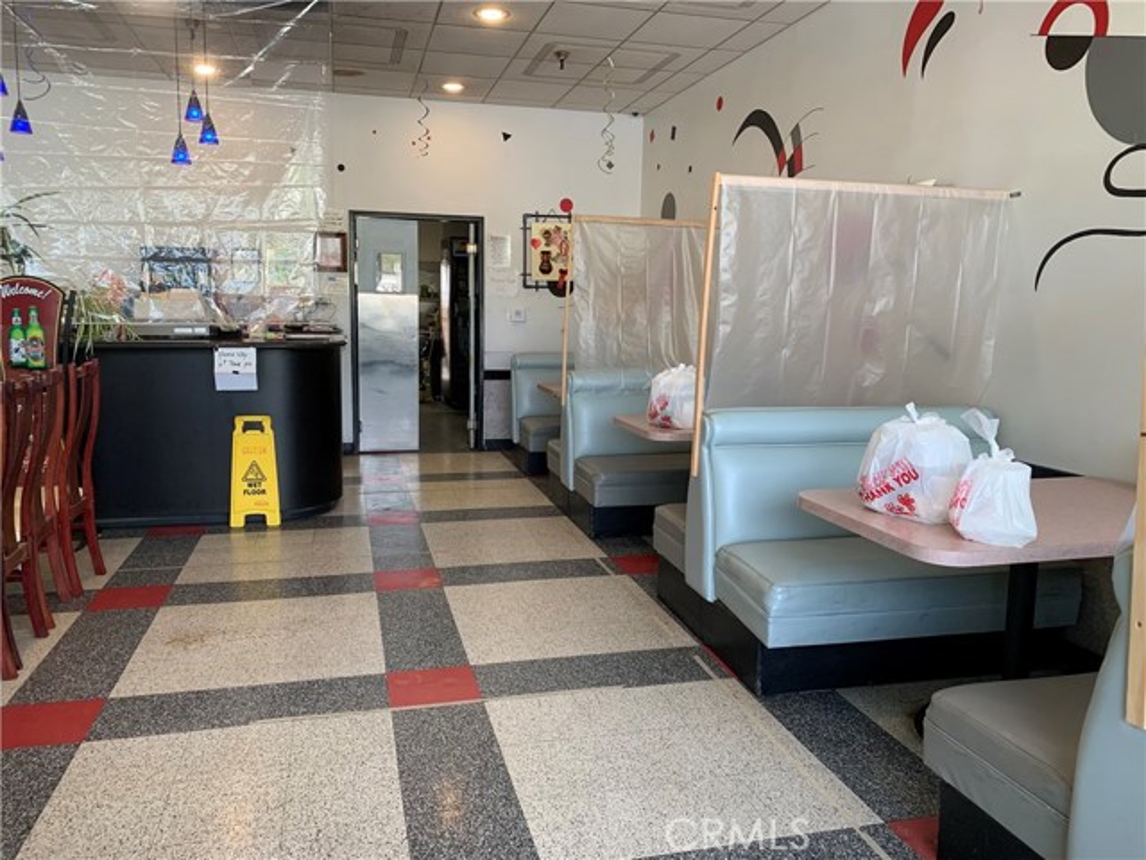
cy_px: 430
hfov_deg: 67.3
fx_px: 861
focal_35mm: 26
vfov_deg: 53.1
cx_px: 573
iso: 100
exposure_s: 1/120
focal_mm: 4.25
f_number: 1.8
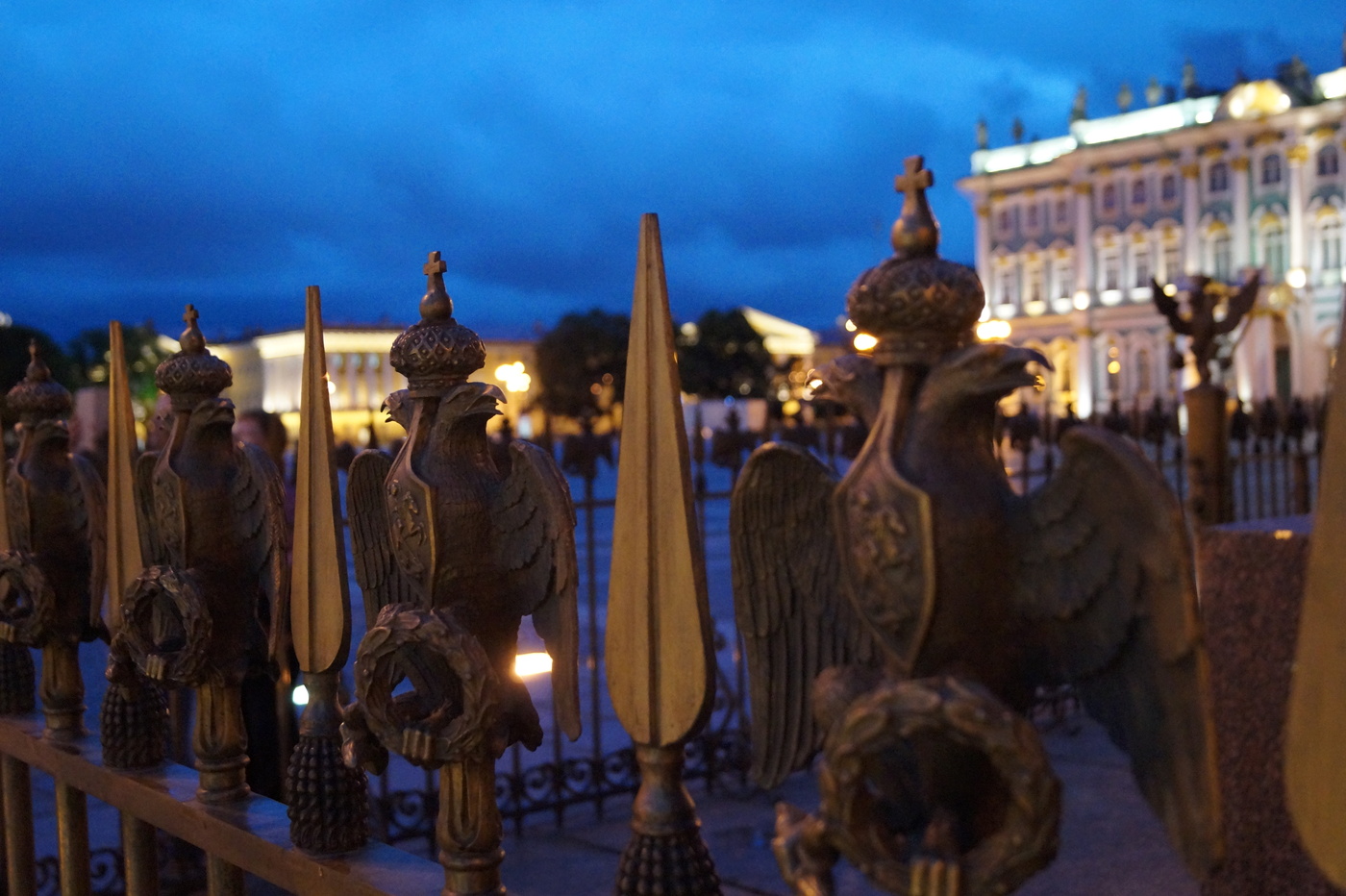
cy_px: 448
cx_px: 673
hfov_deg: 46.4
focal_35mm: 42
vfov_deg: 31.9
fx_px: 1570
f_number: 4.5
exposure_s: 1/50
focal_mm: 28
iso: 3200
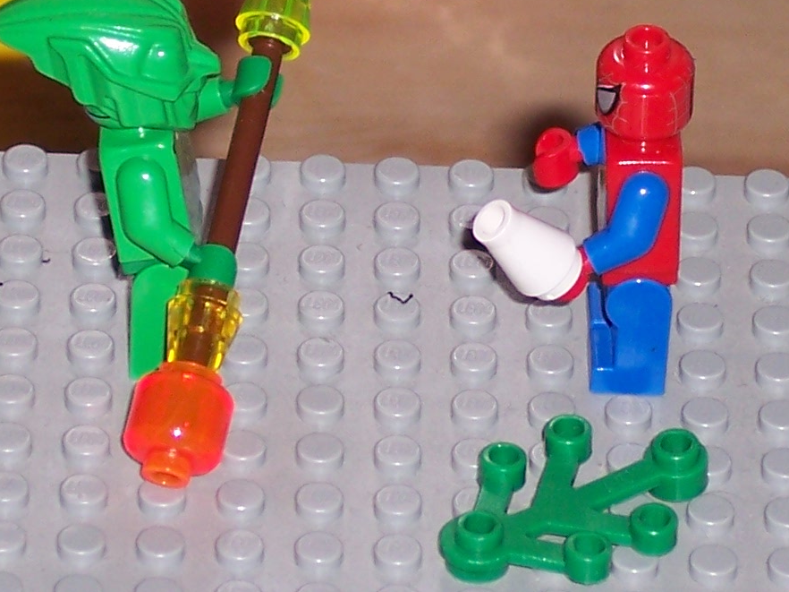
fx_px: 8636
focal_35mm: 379
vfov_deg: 3.9
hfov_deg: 5.2
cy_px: 0
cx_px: 544
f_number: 4.8
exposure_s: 1/125
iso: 100
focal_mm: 24
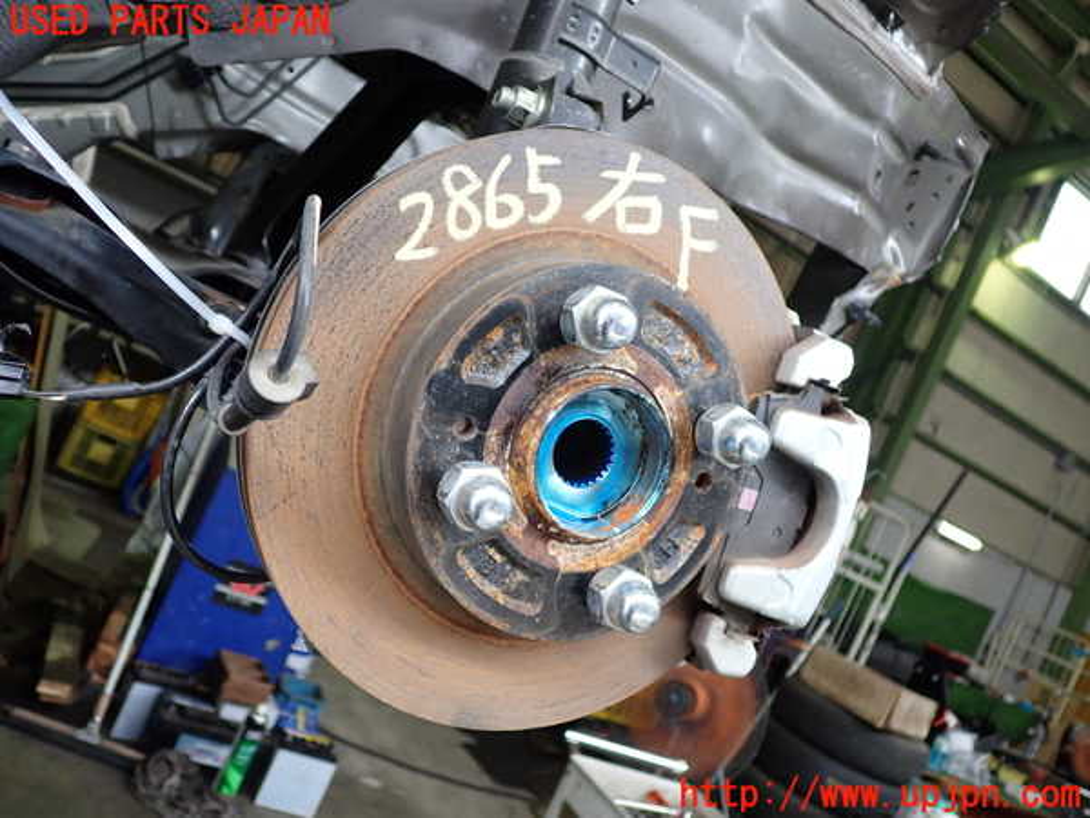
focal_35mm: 30
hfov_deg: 60.0
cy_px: 409
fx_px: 945
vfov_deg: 46.8
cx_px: 545
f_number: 2.3
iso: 200
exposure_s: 1/100
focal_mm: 5.4
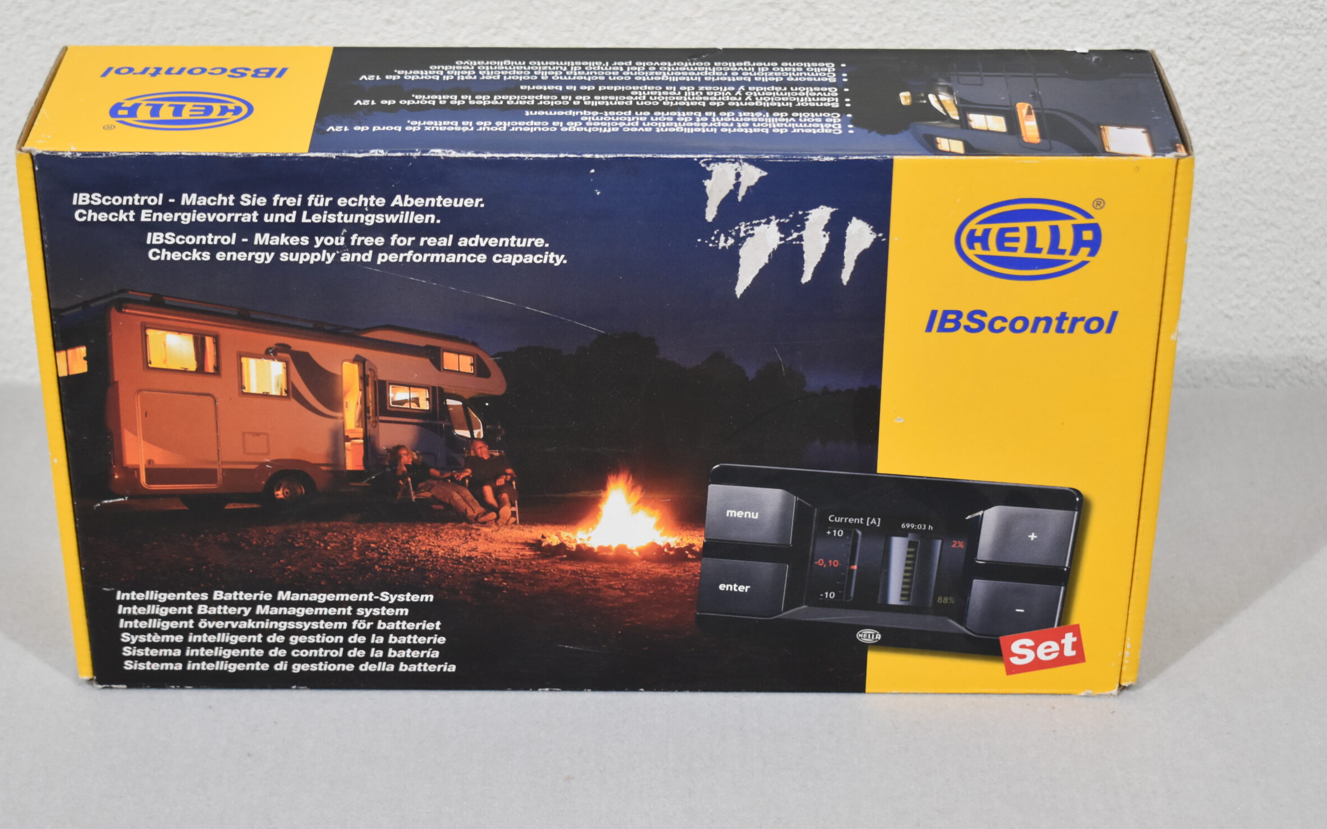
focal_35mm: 79
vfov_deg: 16.5
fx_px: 2857
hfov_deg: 26.1
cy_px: 433
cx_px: 618
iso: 900
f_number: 5.3
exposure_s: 1/125
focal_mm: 48
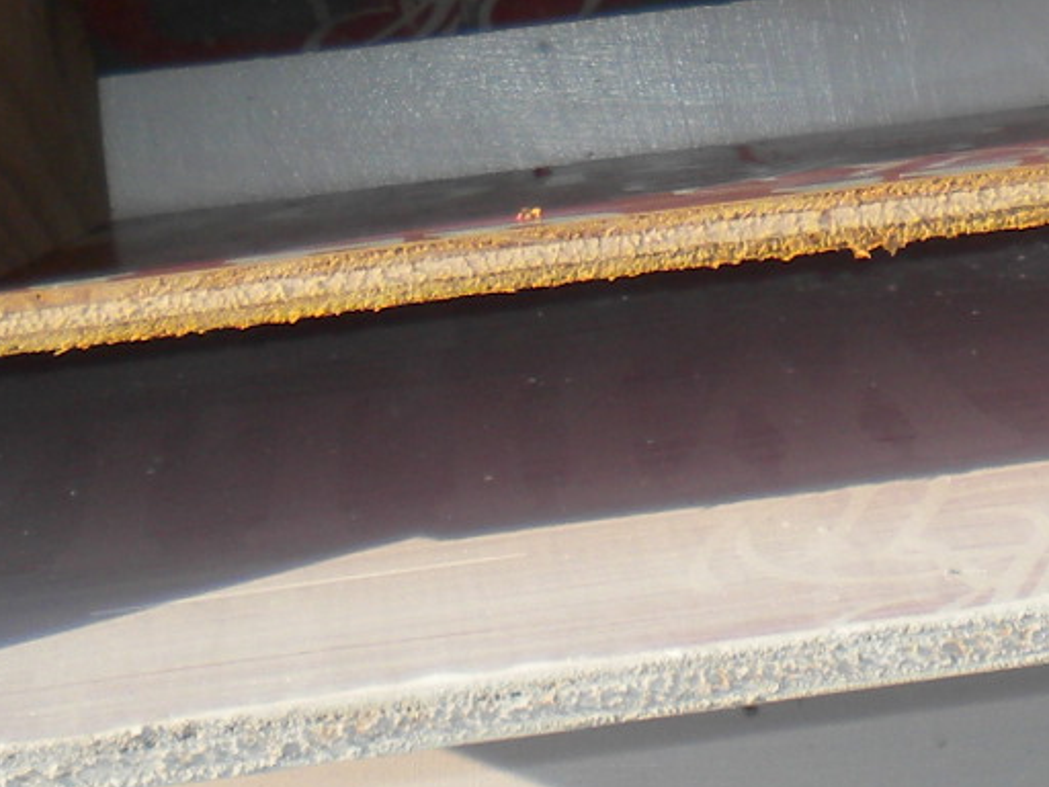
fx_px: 4243
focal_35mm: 140
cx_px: 664
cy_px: -201
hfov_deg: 14.1
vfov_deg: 10.4
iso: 80
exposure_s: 1/561
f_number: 4.6
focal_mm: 6.3
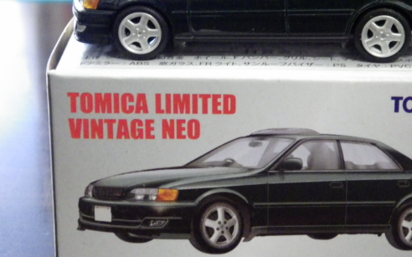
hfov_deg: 17.4
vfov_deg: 10.9
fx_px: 1347
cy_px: 86
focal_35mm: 120
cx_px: 253
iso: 1250
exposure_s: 1/30
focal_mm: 15.6
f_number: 4.4
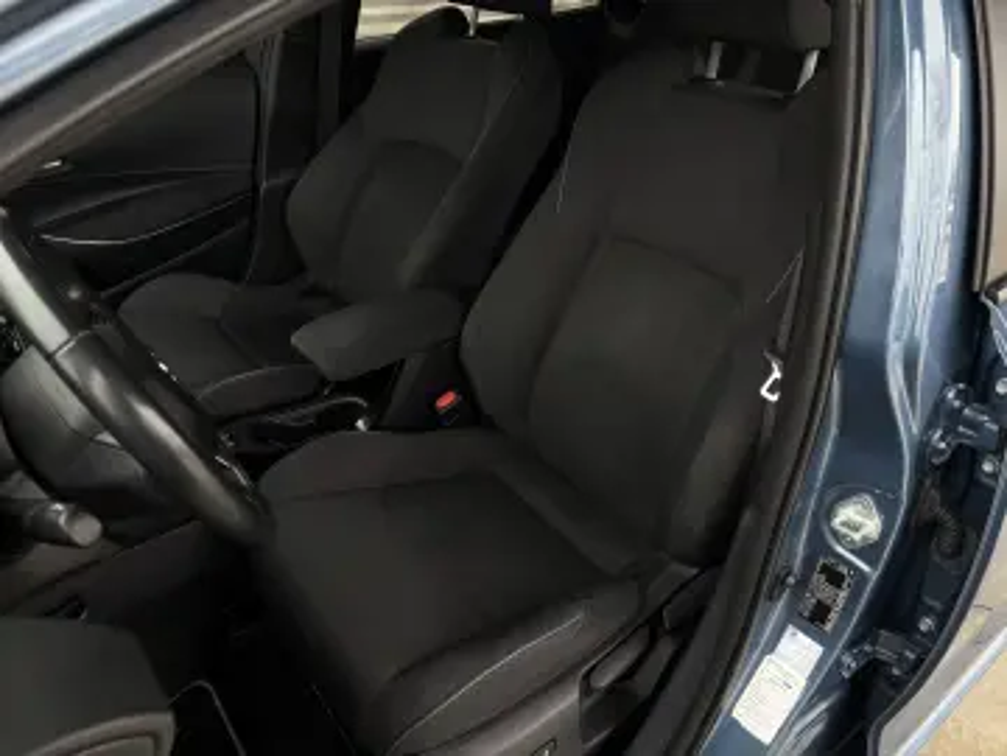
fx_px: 756
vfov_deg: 53.1
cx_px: 504
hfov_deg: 67.3
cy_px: 378
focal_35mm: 26
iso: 100
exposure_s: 1/121
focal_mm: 5.96
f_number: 1.6
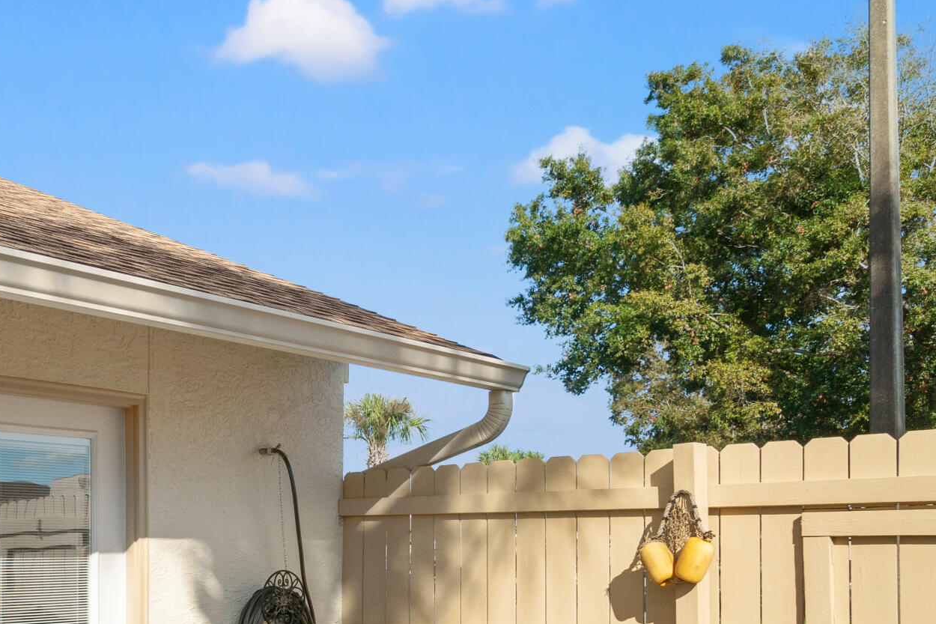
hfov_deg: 50.5
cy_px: 567
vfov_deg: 34.7
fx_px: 936
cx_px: 214
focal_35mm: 36
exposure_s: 1/40
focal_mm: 10
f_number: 8
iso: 100
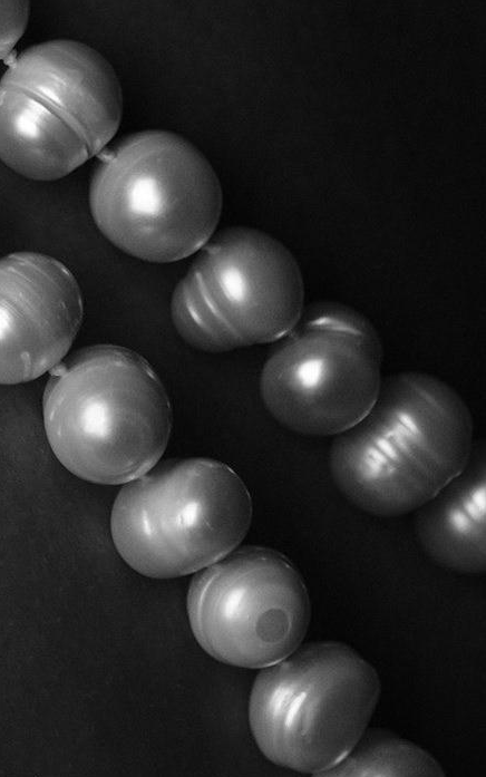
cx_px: -840
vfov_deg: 4.1
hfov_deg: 2.6
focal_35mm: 505
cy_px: -876
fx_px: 10695
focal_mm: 60
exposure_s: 1/125
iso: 320
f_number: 2.4
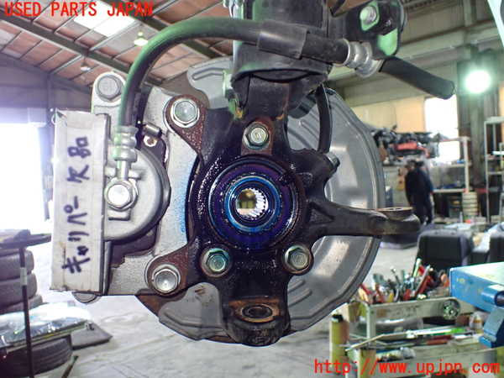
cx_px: 252
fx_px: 437
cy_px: 189
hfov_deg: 60.0
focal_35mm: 30
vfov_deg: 46.8
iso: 800
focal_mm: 5.4
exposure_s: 1/50
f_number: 2.3
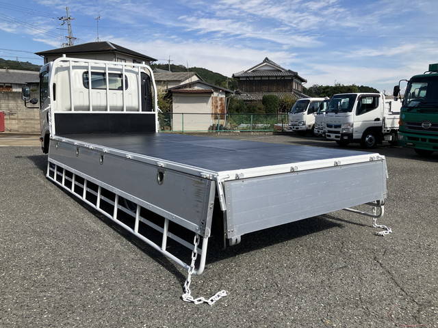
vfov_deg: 49.7
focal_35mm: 28
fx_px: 354
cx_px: 219
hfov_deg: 63.4
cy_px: 164
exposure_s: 1/1869
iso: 32
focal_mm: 3.99
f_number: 1.8
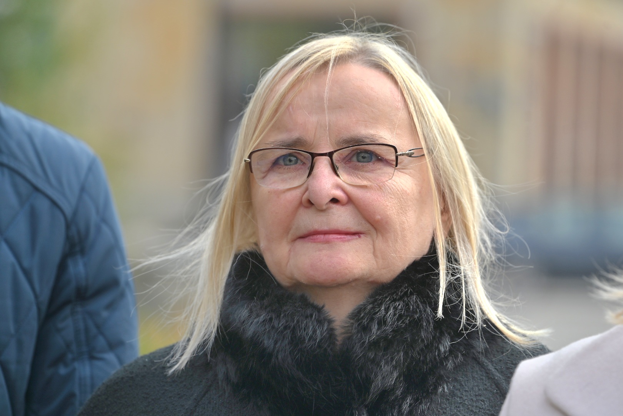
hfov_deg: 11.4
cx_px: 312
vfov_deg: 7.6
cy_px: 208
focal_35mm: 180
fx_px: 3115
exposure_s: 1/400
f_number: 4.5
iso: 100
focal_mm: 180
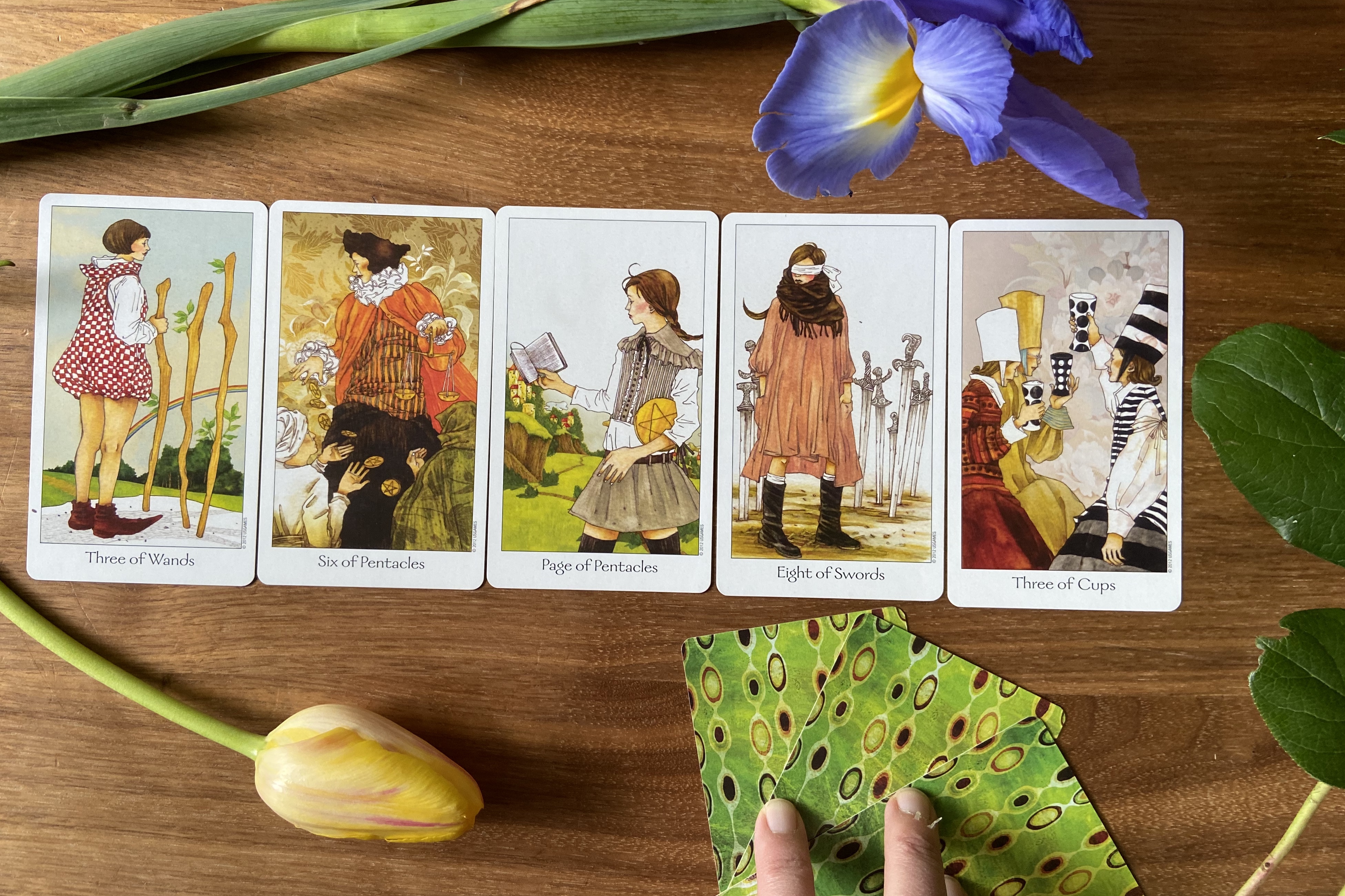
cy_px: 383
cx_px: 651
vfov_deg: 46.3
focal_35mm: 28
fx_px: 1046
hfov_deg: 65.5
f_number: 1.8
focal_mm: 4.25
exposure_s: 1/105
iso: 125
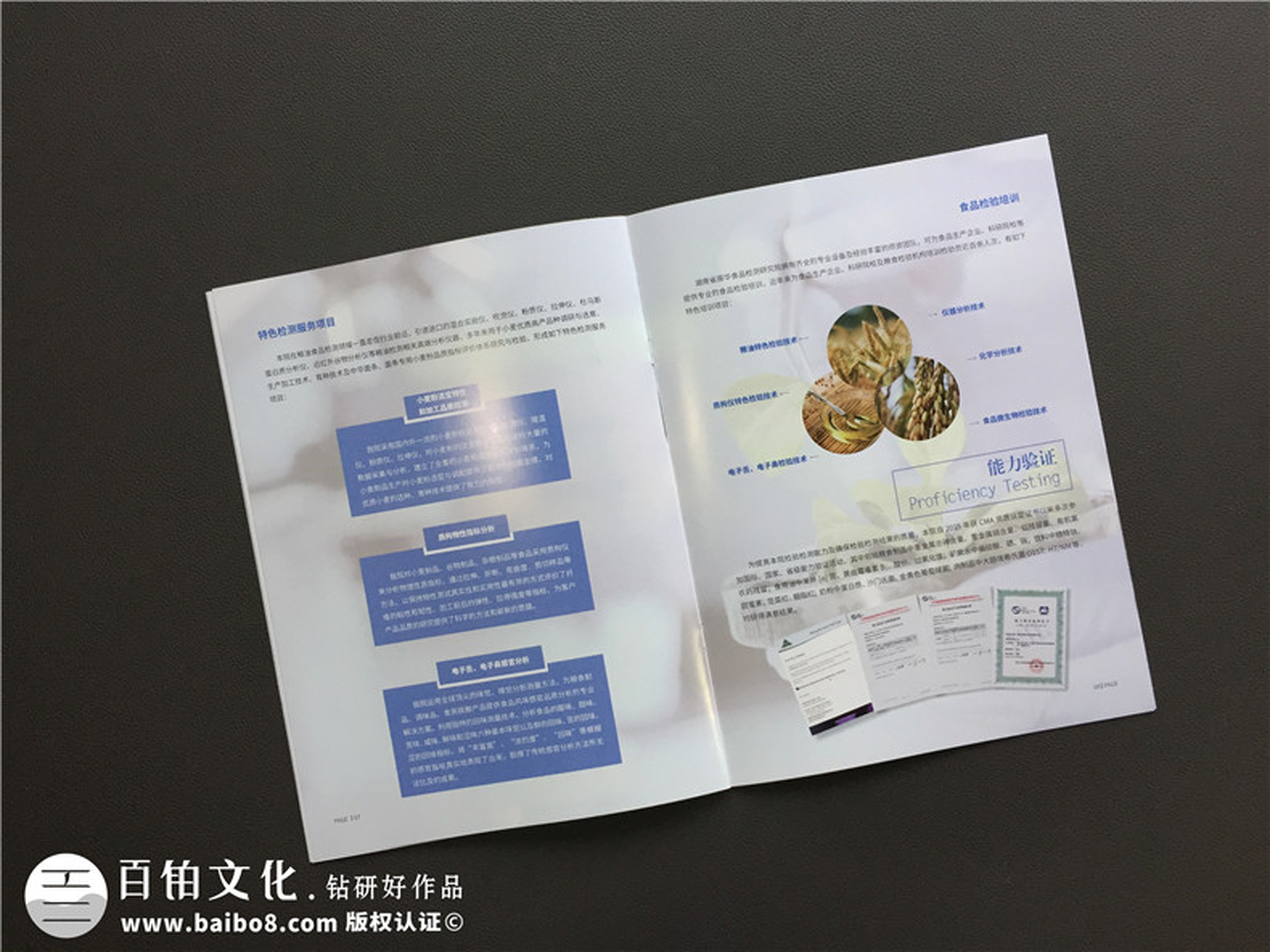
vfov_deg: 48.2
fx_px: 1064
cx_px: 635
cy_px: 476
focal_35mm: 29
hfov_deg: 61.7
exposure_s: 1/33
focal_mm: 4.15
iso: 50
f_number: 2.2
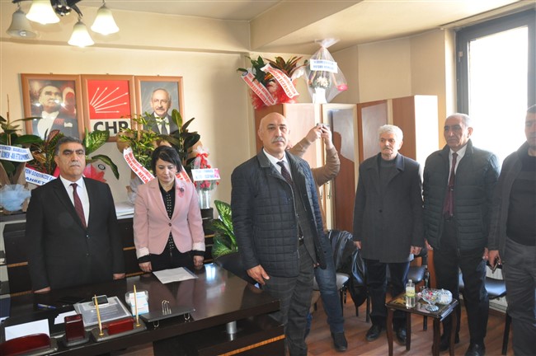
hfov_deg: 67.4
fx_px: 402
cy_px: 178
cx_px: 268
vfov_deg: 47.8
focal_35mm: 27
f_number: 4.5
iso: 1250
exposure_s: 1/60
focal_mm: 18
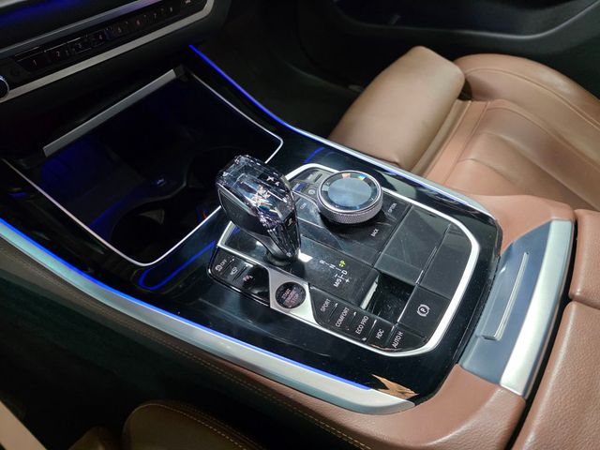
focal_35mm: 23
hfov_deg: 73.9
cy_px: 225
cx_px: 300
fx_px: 399
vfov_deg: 58.9
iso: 1000
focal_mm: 6.3
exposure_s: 1/120
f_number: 1.7
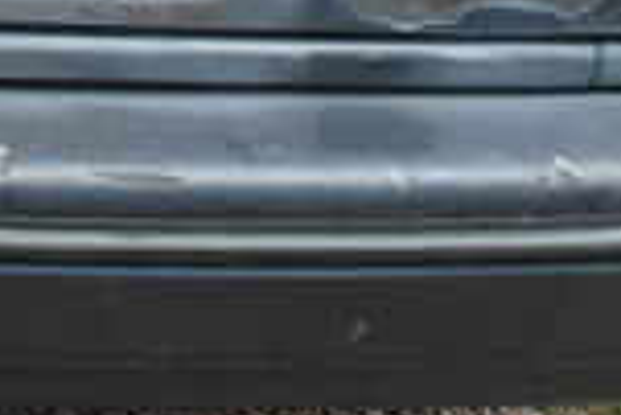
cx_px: -267
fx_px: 2193
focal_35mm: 127
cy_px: -259
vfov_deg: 10.4
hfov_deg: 15.1
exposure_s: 1/160
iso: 100
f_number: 6.3
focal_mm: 20
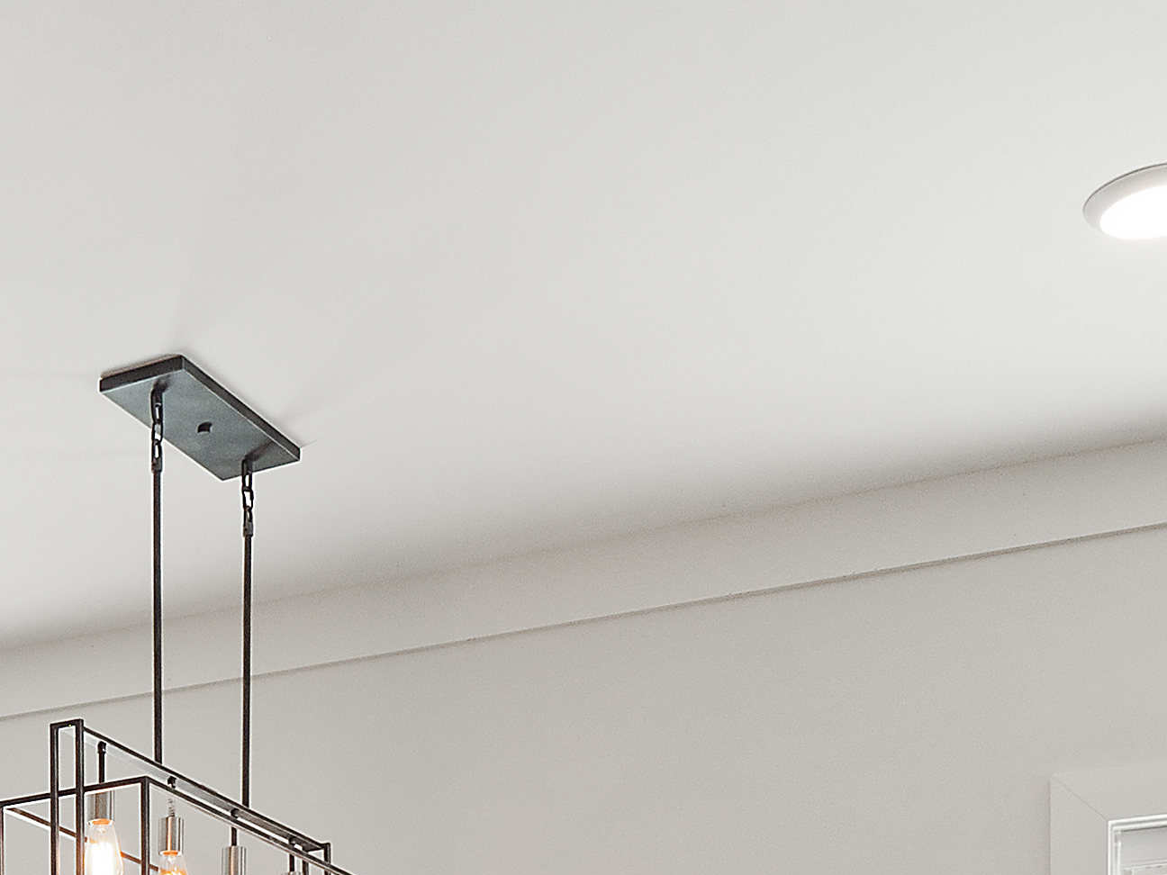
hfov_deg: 25.5
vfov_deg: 17.3
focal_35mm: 72
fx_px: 2427
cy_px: 1498
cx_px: -29
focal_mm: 9
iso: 200
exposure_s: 1/30
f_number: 8
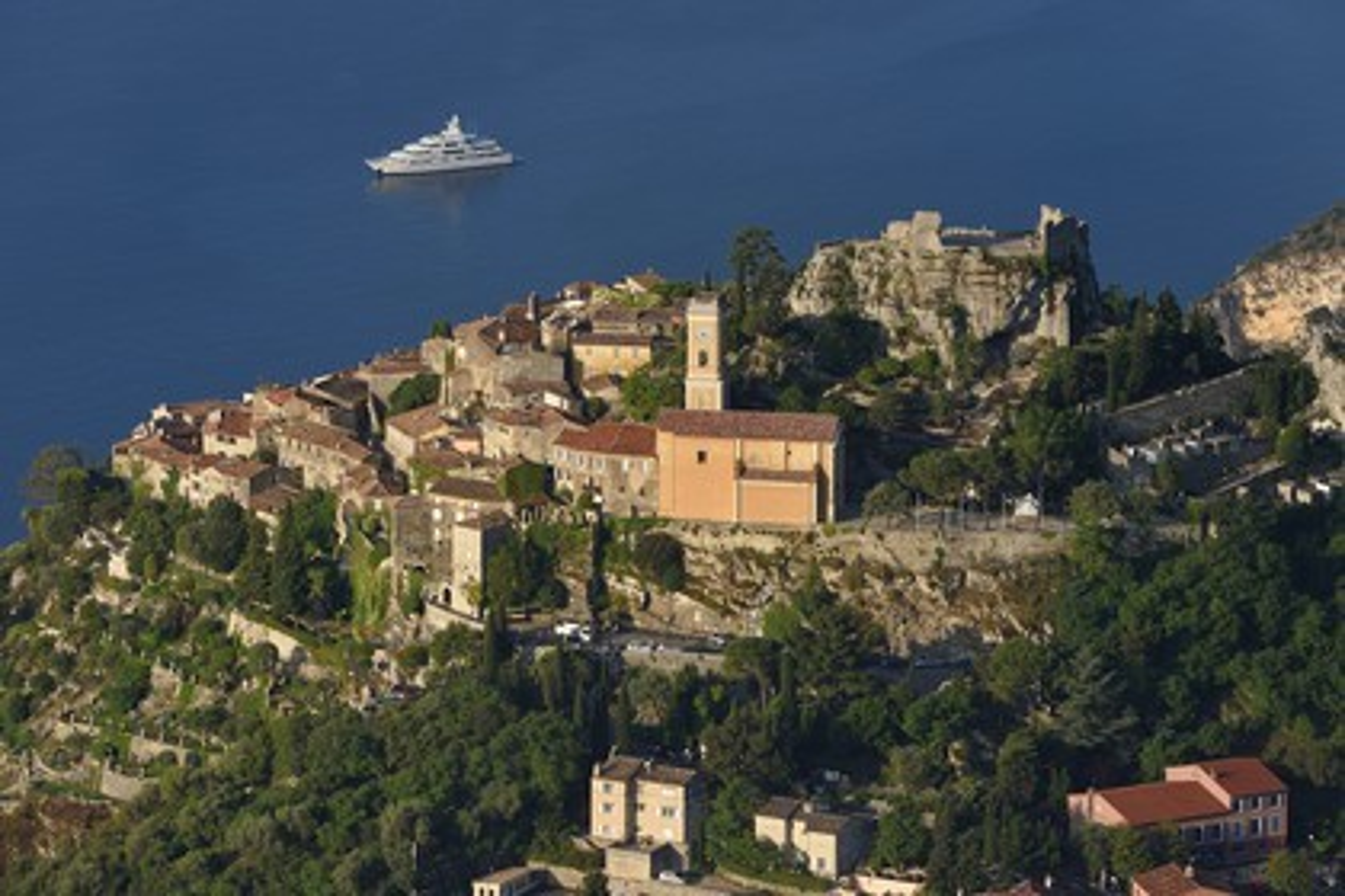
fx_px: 7472
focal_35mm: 200
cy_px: 448
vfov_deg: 6.9
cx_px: 672
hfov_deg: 10.3
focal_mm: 200
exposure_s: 1/250
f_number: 13
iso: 200
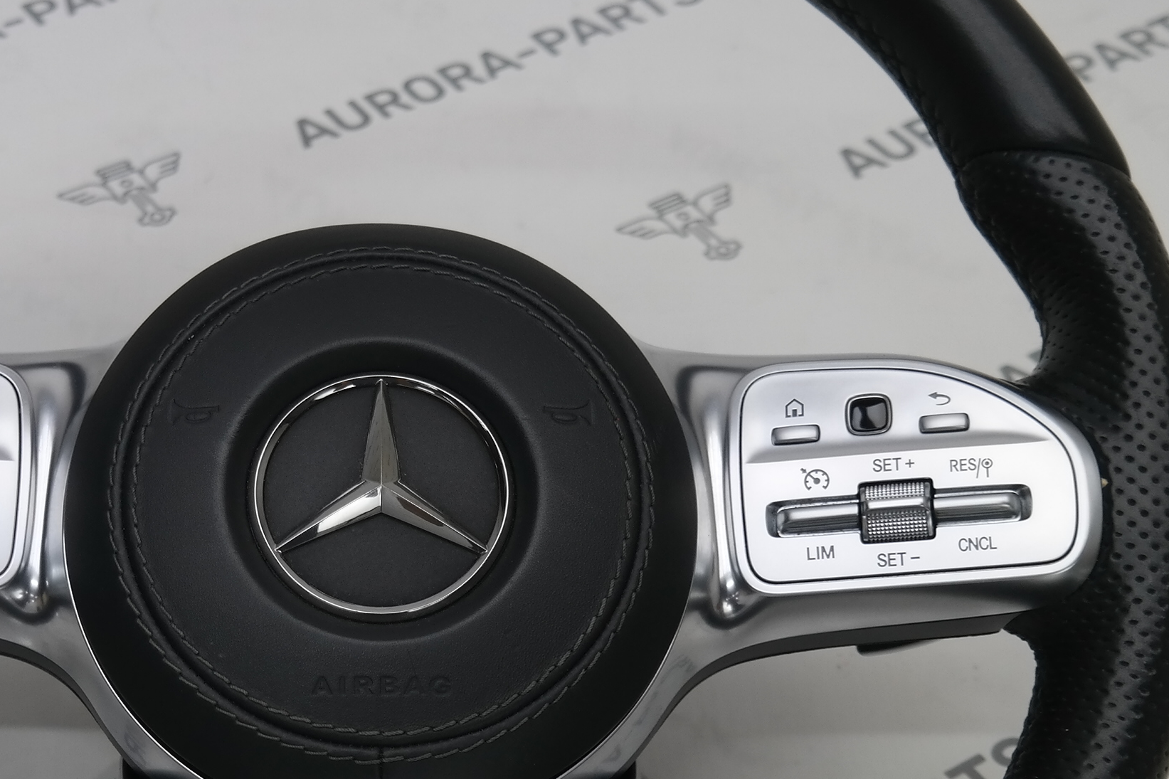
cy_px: 508
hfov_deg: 28.2
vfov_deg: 19.1
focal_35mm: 71
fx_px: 2305
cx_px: 332
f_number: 3.5
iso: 100
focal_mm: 20
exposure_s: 1/80
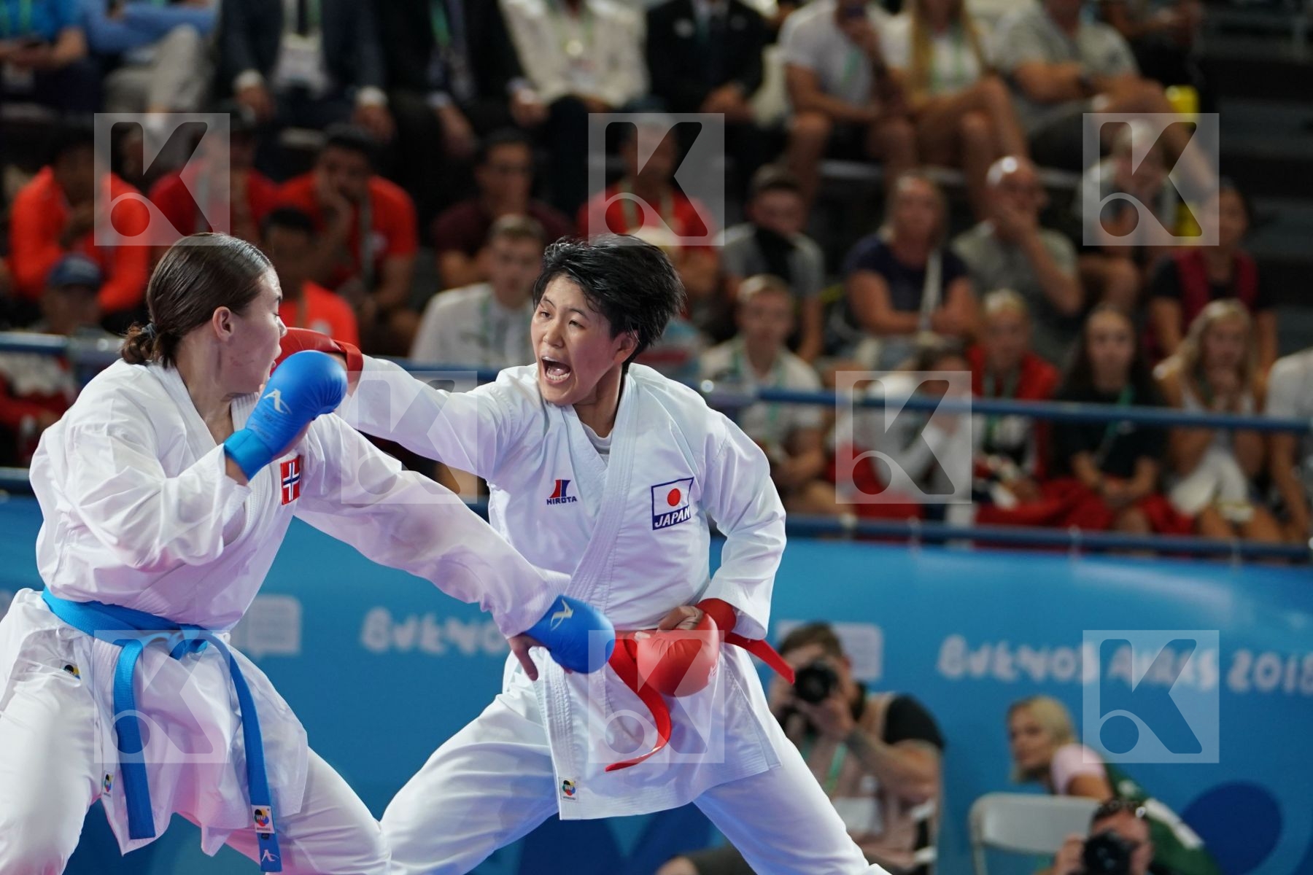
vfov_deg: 6.9
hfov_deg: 10.4
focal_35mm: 198
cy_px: 438
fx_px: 7221
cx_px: 656
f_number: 2.8
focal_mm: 132
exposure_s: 1/1000
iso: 1600
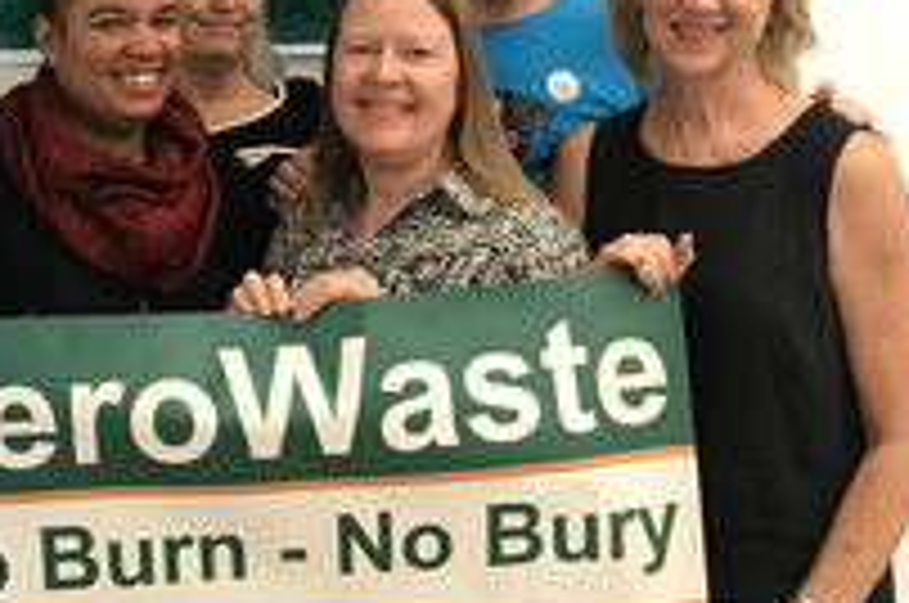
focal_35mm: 52
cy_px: 261
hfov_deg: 36.9
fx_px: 1311
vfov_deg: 25.9
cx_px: 180
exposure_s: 1/15
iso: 40
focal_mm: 3.99
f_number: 1.8
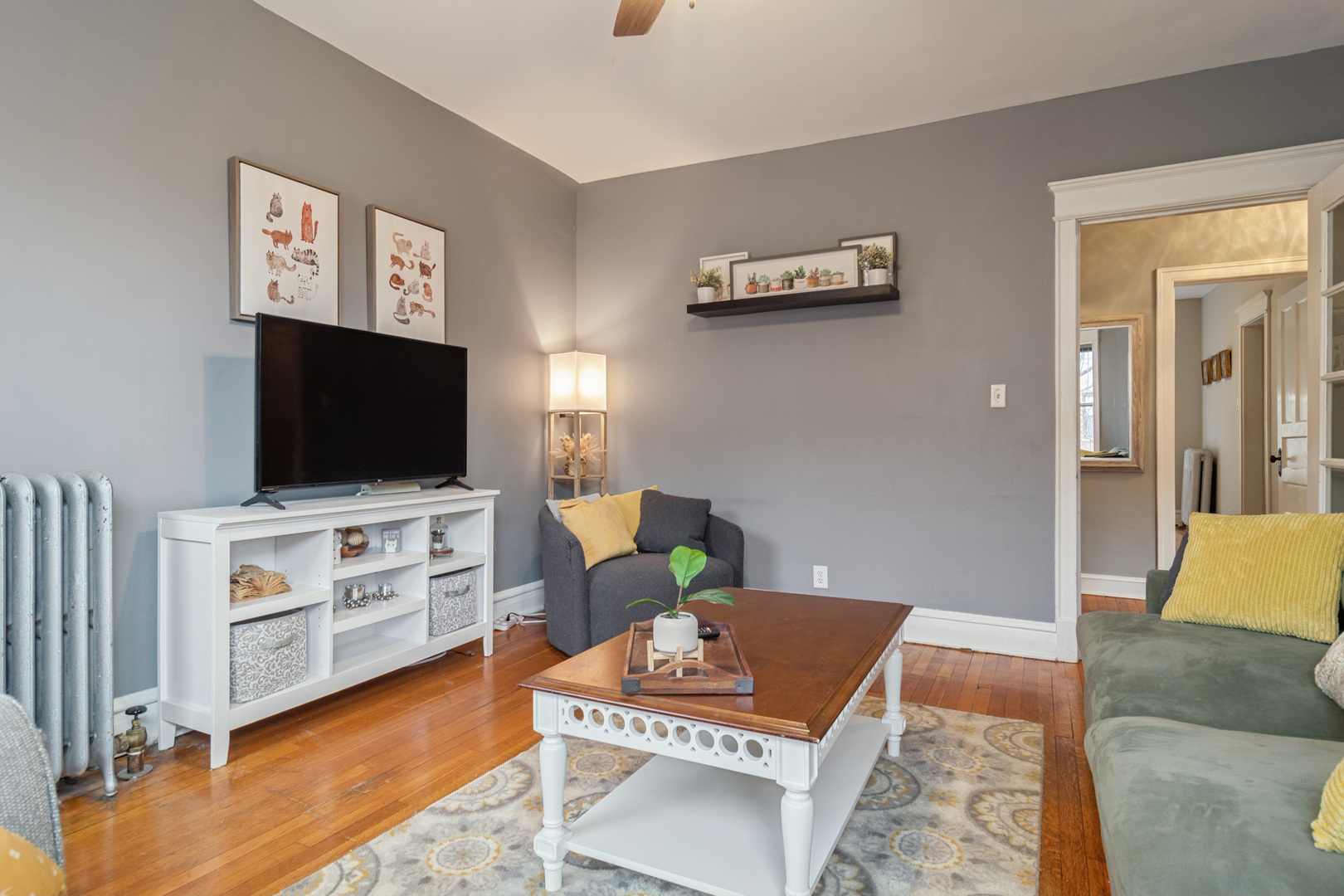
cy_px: 448
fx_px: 672
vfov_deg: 67.4
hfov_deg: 90.0
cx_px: 672
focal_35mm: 18
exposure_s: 1/2.5
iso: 200
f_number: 8
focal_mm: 12
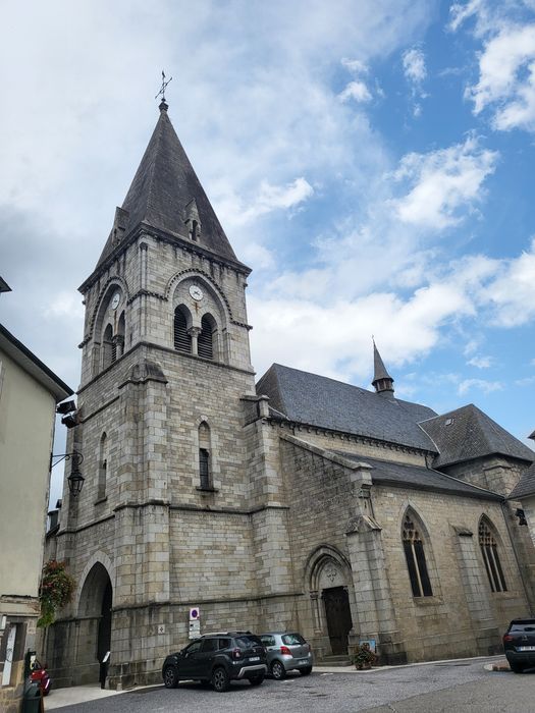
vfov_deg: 67.3
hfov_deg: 53.1
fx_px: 536
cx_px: 268
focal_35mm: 26
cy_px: 356
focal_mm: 4.25
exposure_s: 1/3034
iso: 50
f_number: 1.8
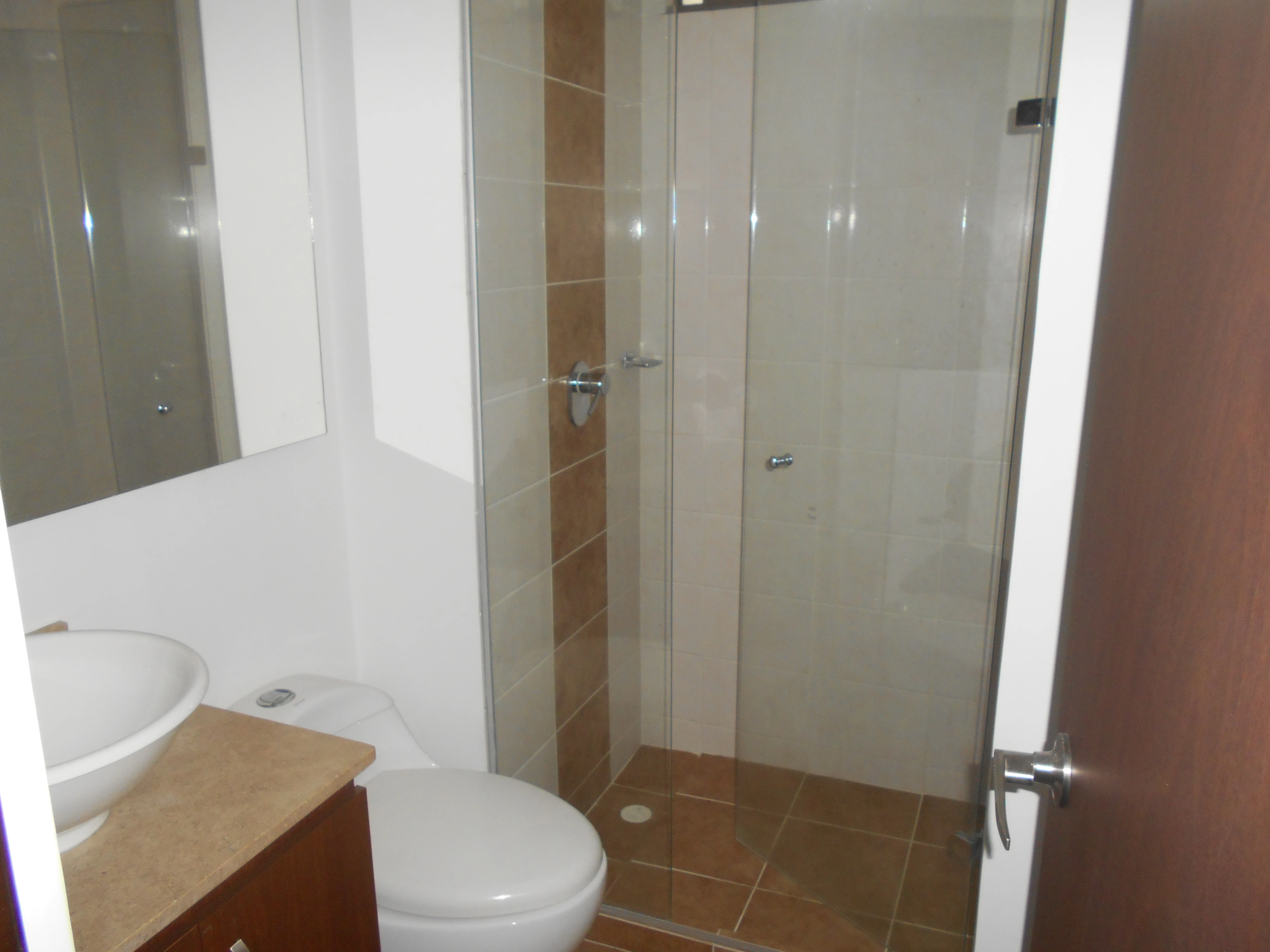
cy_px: 476
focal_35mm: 26
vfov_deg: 53.1
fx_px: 954
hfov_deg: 67.3
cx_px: 635
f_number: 3.2
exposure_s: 1/25
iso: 200
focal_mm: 4.6
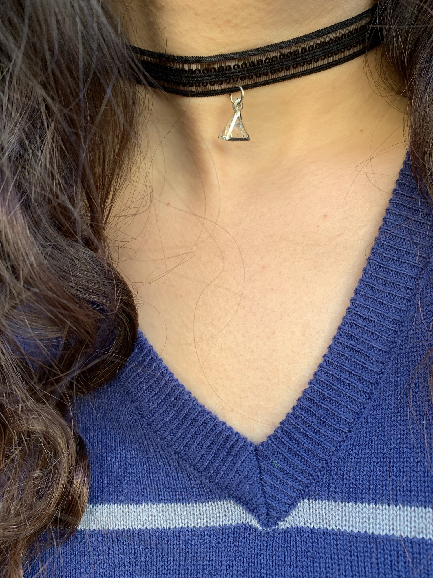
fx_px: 434
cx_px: 216
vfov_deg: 67.3
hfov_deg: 53.1
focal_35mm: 26
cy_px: 289
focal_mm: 4.25
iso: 64
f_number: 1.8
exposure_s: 1/121
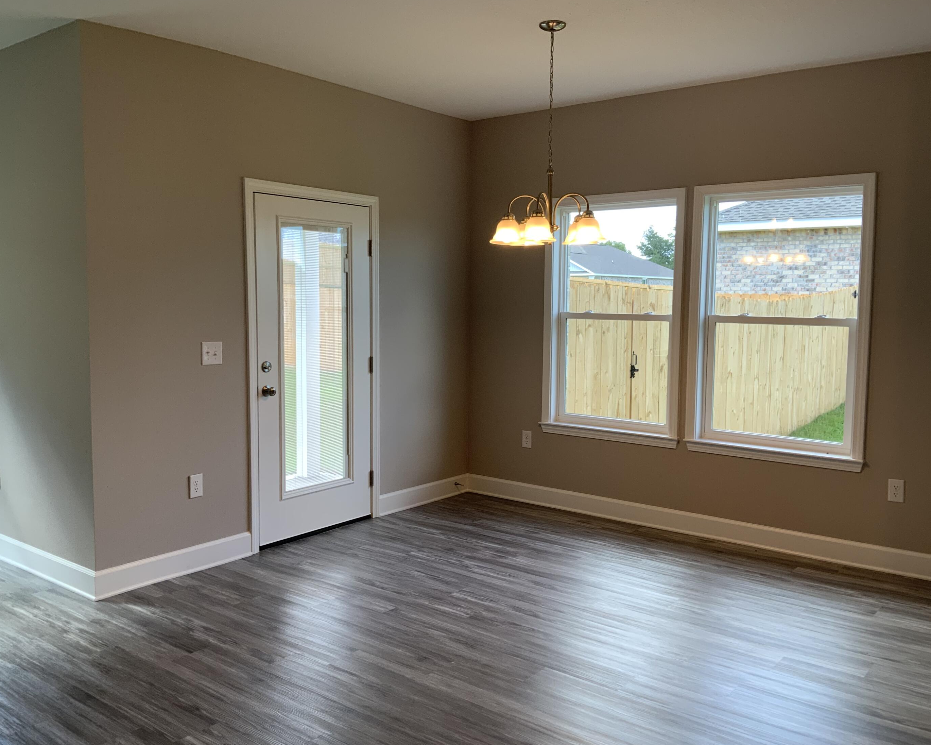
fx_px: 854
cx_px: 465
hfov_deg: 57.2
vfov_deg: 47.1
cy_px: 373
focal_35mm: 31
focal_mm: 3
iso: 32
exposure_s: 1/120
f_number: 1.8
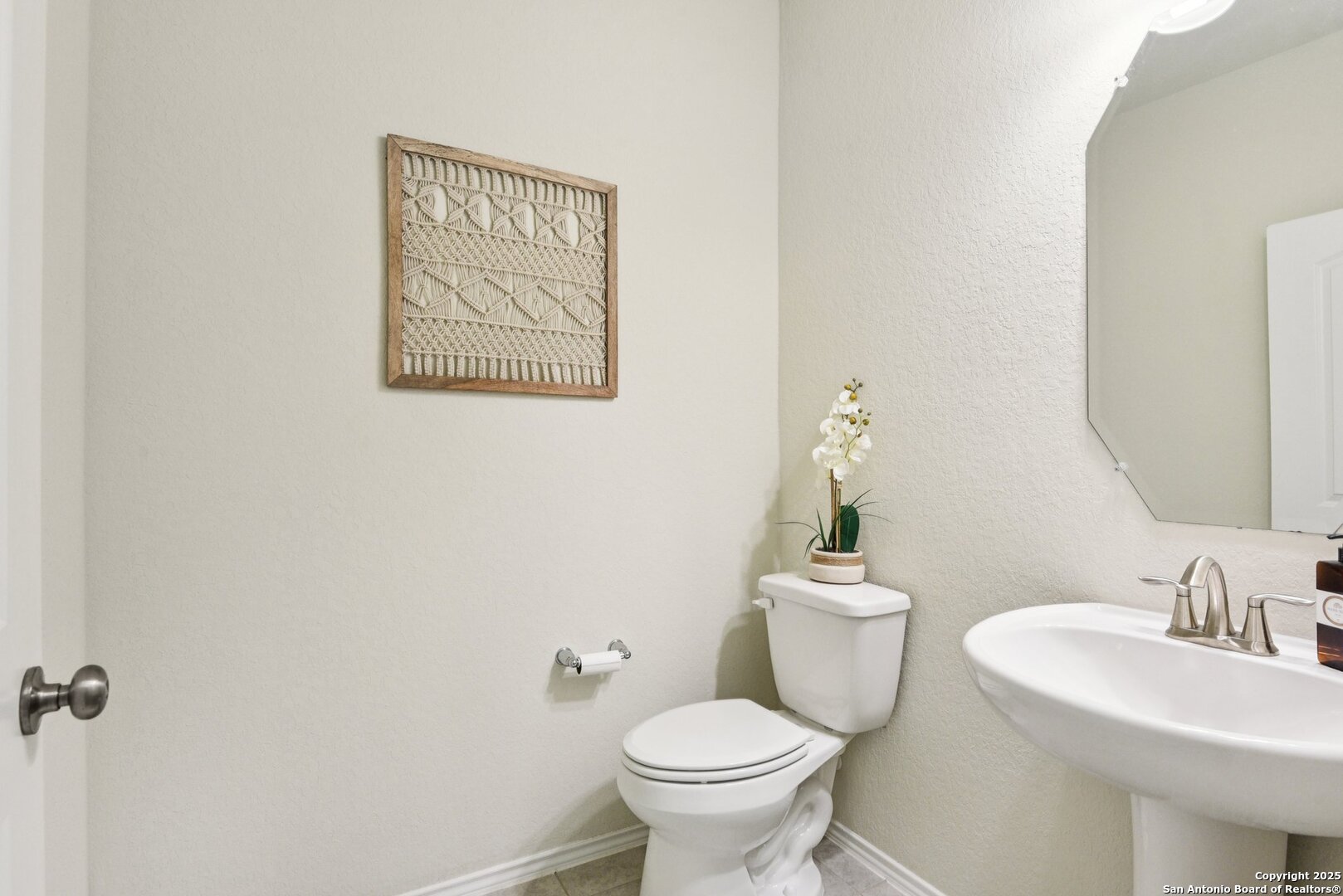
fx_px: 597
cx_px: 672
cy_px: 448
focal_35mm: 16
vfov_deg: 73.8
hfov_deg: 96.7
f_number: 8
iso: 1100
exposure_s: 1/15
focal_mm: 16
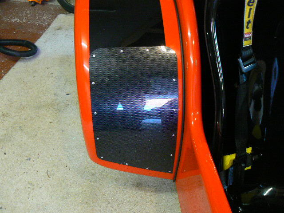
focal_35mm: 36
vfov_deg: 39.7
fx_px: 295
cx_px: 142
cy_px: 106
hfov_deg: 51.4
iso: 200
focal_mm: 6
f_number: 2.8
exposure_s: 1/8
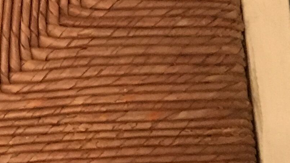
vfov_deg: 7.6
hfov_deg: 12.7
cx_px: -160
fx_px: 1223
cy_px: 108
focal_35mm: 159
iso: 200
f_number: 2.2
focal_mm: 4.15
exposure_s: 1/17
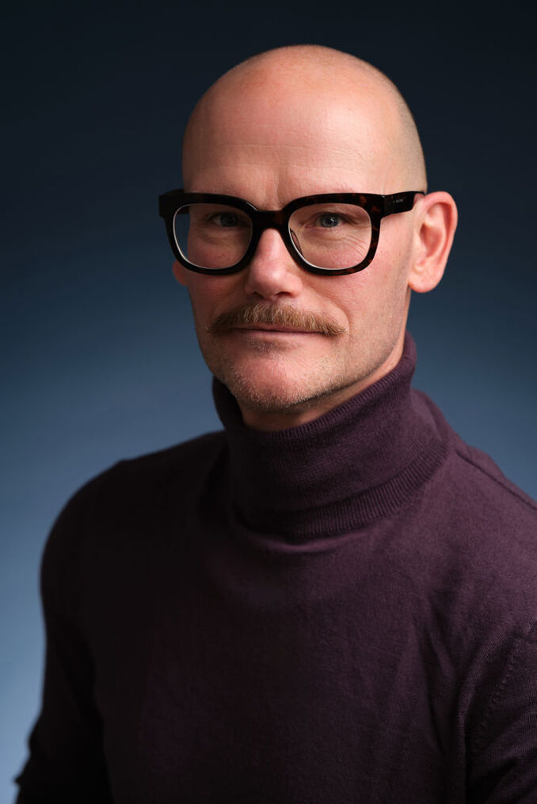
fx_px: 1878
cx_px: 268
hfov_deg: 16.3
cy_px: 402
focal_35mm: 84
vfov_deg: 24.2
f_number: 2.8
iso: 160
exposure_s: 1/160
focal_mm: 56
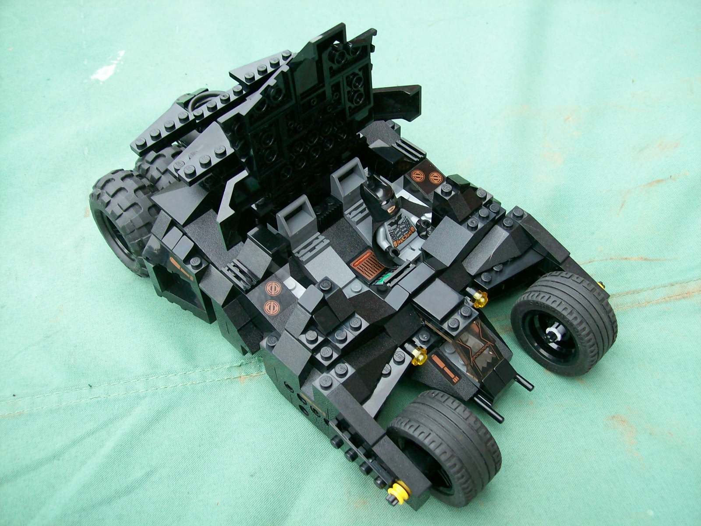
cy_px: 263
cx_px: 350
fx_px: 729
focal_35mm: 36
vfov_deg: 39.7
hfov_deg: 51.4
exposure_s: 1/40.4
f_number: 2.7
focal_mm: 6
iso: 80
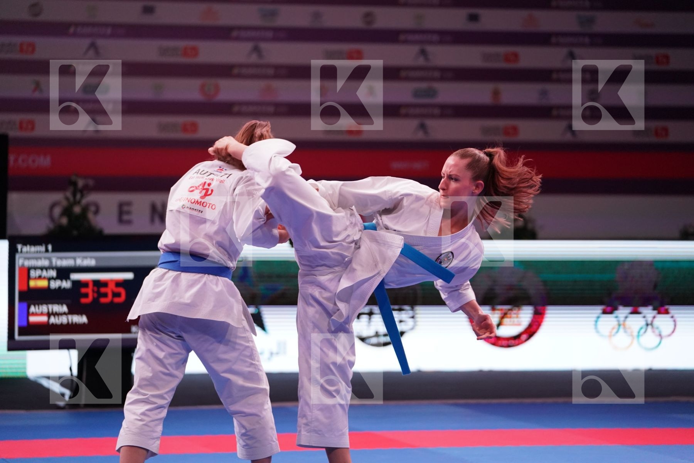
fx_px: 2467
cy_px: 232
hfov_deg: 16.0
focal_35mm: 128
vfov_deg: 10.7
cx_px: 347
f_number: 2.8
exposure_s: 1/1000
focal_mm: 128
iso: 3200
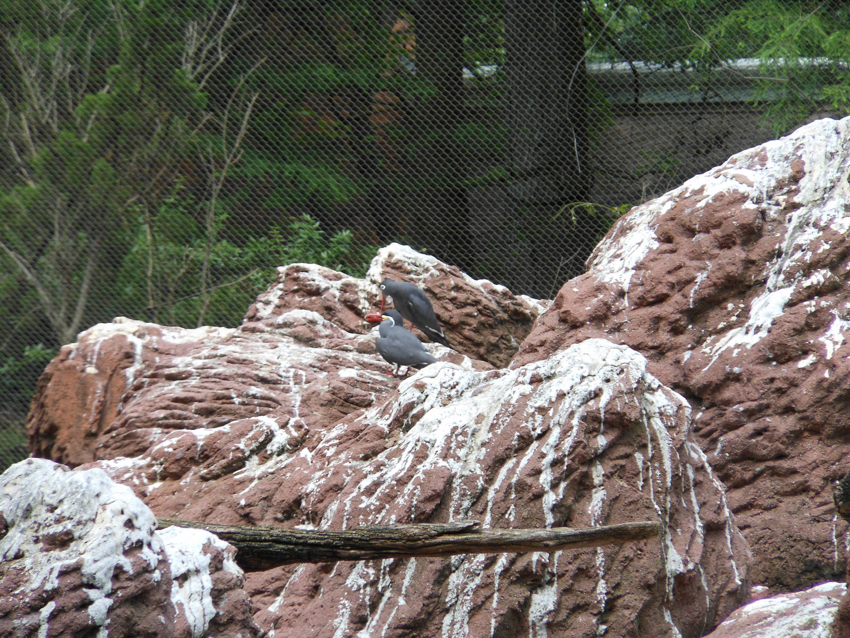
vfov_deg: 7.6
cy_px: 319
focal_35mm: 196
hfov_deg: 10.1
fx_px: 4813
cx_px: 425
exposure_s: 1/60
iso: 80
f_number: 5.6
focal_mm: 35
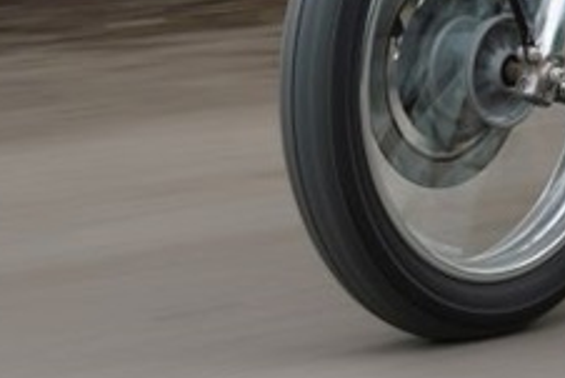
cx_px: 742
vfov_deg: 5.3
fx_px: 4004
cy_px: -436
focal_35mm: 255
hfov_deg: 8.0
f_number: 5.6
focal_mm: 48
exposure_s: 1/50
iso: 125
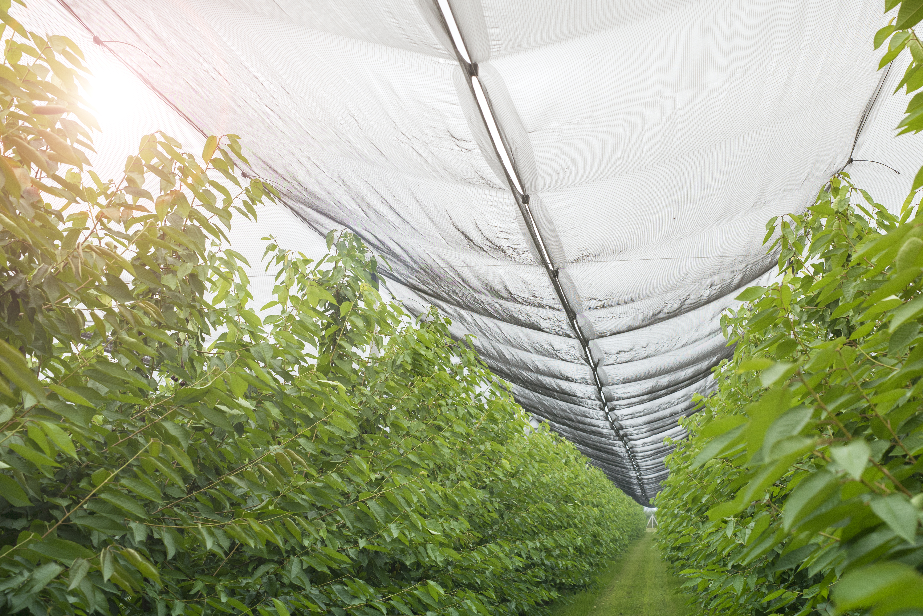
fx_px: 1949
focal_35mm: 76
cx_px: 573
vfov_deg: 18.0
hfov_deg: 26.6
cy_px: 354
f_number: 6.3
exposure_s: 1/400
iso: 800
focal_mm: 50
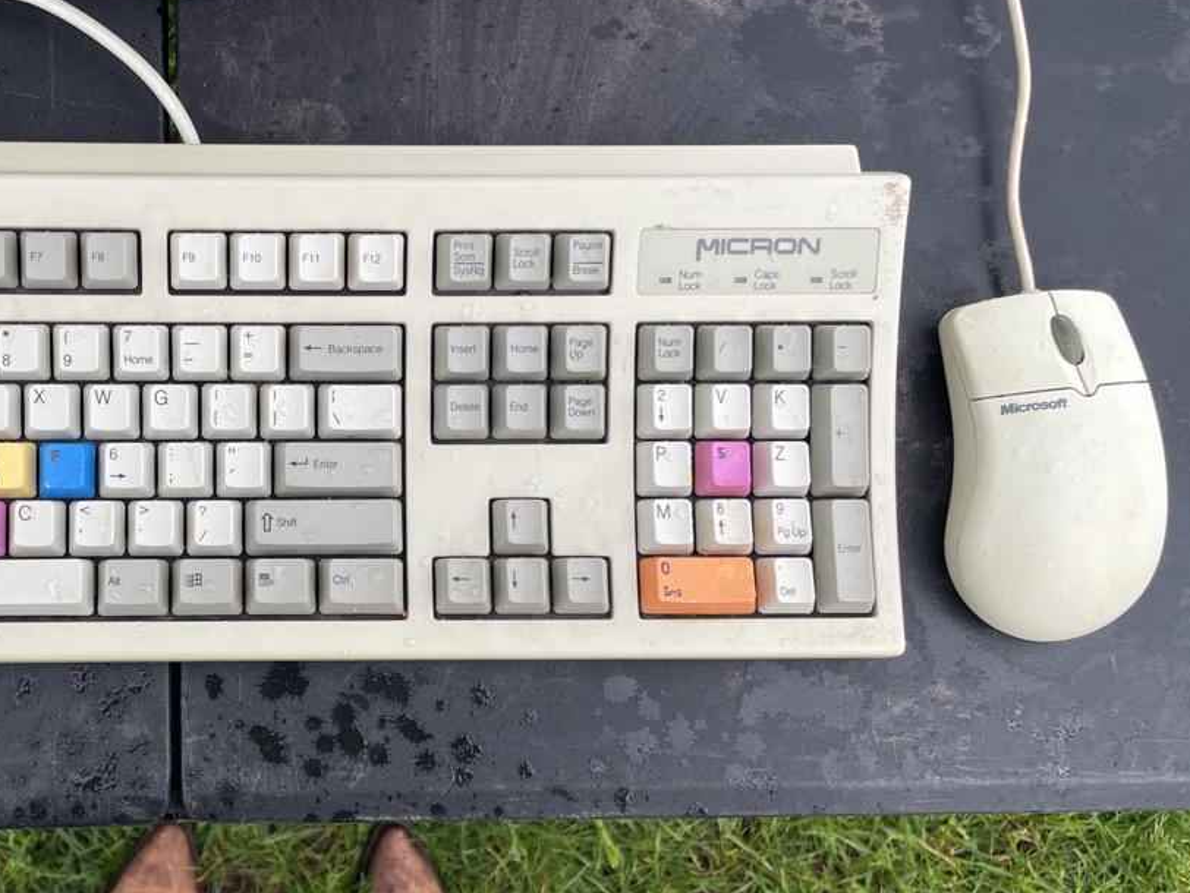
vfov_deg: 35.1
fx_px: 1409
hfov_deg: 44.3
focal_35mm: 41
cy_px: 474
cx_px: 298
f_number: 1.6
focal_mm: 4.2
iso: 32
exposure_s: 1/187
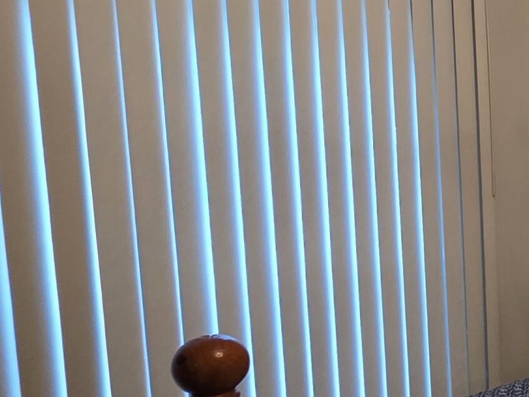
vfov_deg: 31.4
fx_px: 703
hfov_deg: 27.0
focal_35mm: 46
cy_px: 233
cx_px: 817
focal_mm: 2.2
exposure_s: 1/60
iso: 500
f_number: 1.9
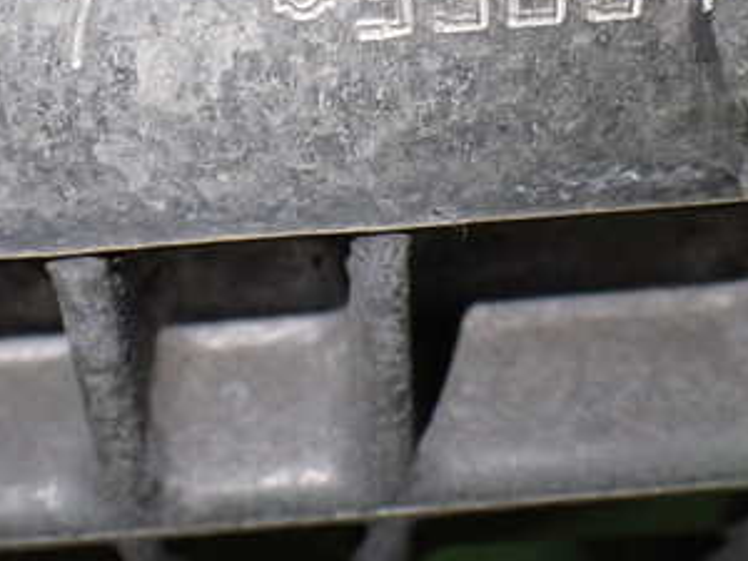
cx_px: 327
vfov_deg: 23.9
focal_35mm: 60
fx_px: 1297
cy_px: 85
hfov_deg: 32.1
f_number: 2.3
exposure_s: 1/125
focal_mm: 5.4
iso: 400
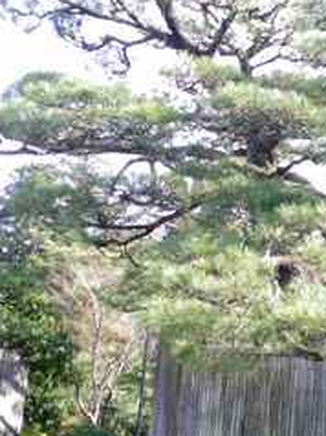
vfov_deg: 26.4
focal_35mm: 74
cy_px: 211
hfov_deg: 19.8
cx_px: 201
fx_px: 931
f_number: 3.5
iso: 50
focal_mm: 7.4
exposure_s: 1/67.8
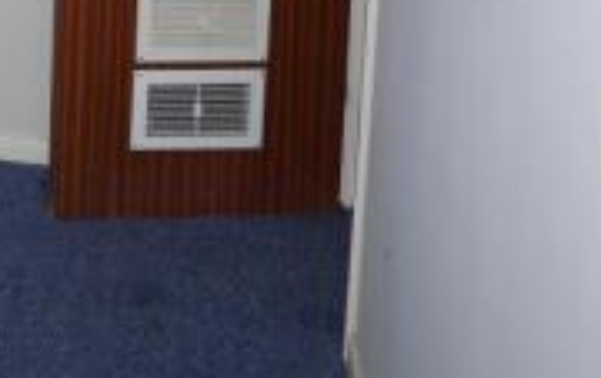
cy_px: -309
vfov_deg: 12.4
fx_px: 1574
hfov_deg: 18.8
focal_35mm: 96
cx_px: -327
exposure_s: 1/60
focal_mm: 14
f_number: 2.5
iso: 200
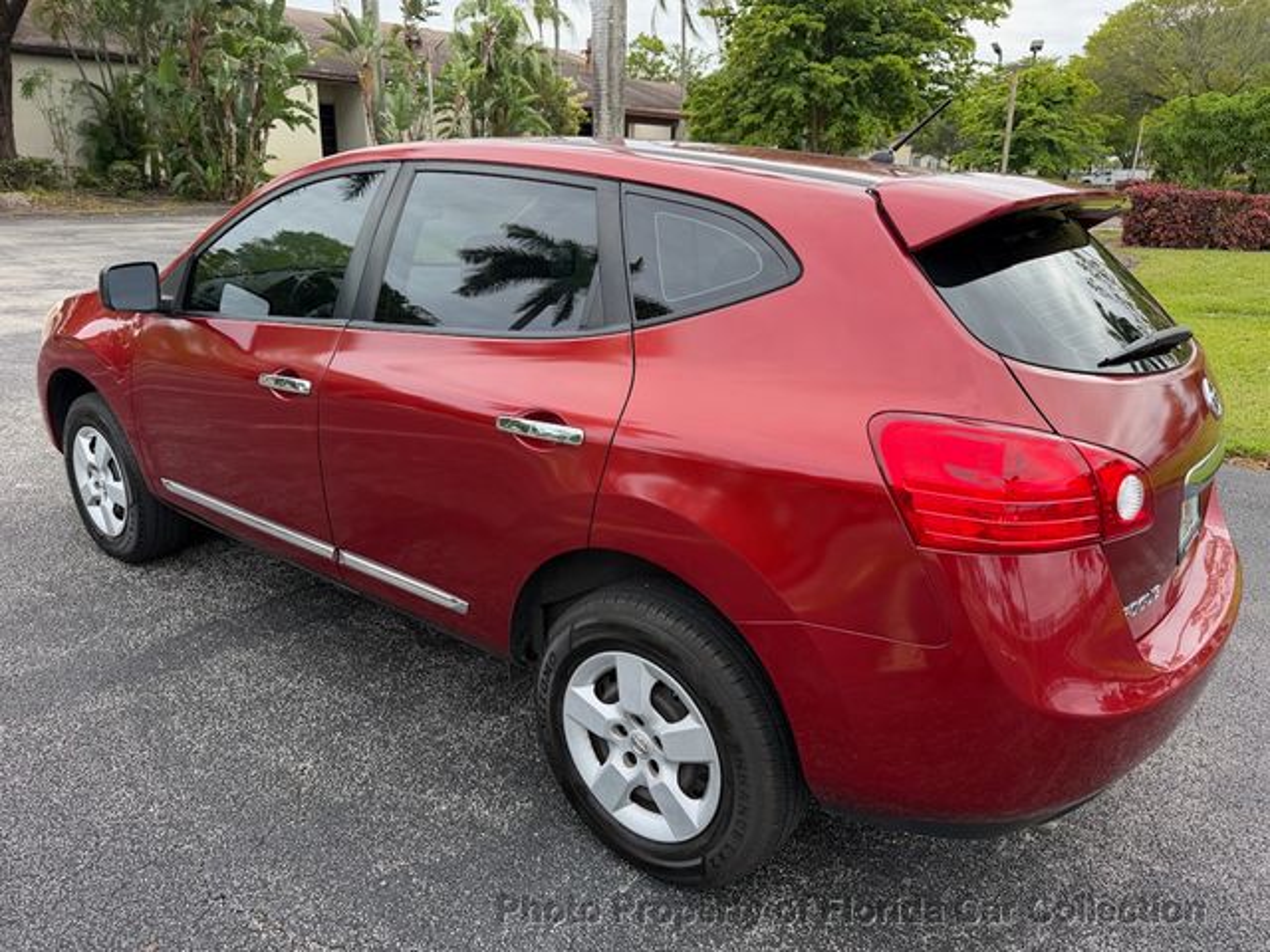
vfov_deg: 56.8
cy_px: 476
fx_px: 881
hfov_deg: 71.6
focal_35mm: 24
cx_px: 635
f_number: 1.78
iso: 80
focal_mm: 6.76
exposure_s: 1/649
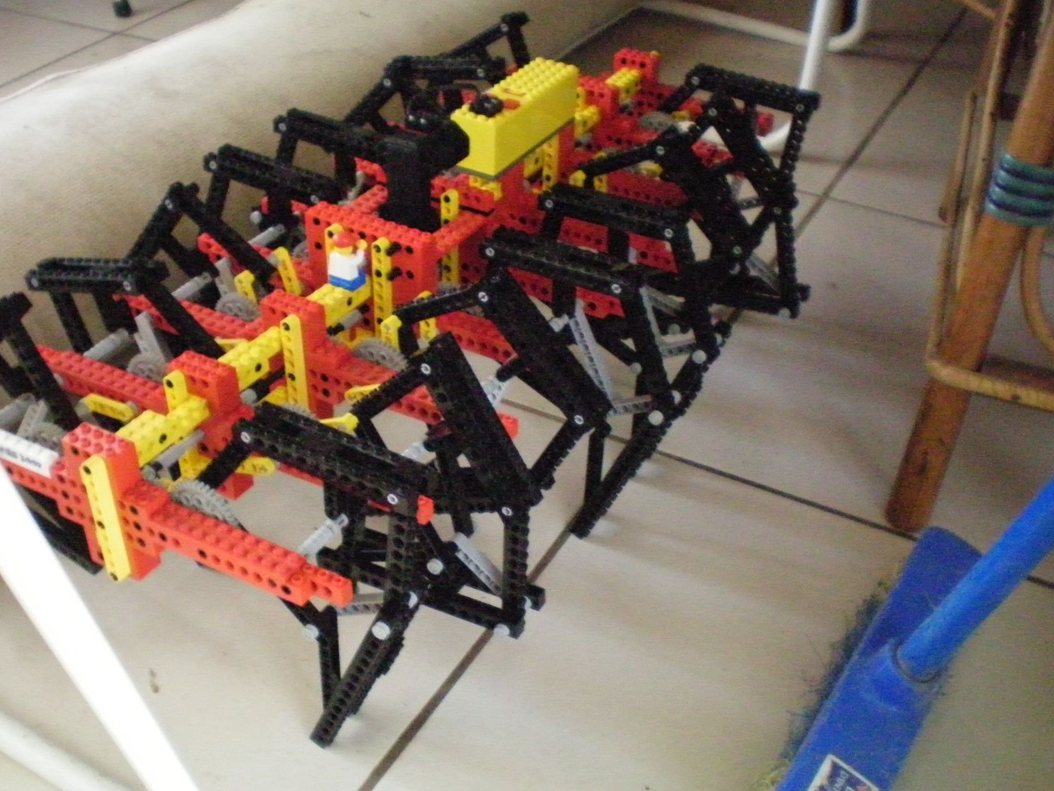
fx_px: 1279
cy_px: 385
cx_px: 494
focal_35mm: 42
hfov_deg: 44.8
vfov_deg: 34.4
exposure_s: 1/13
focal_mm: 6.3
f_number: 3.1
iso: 800
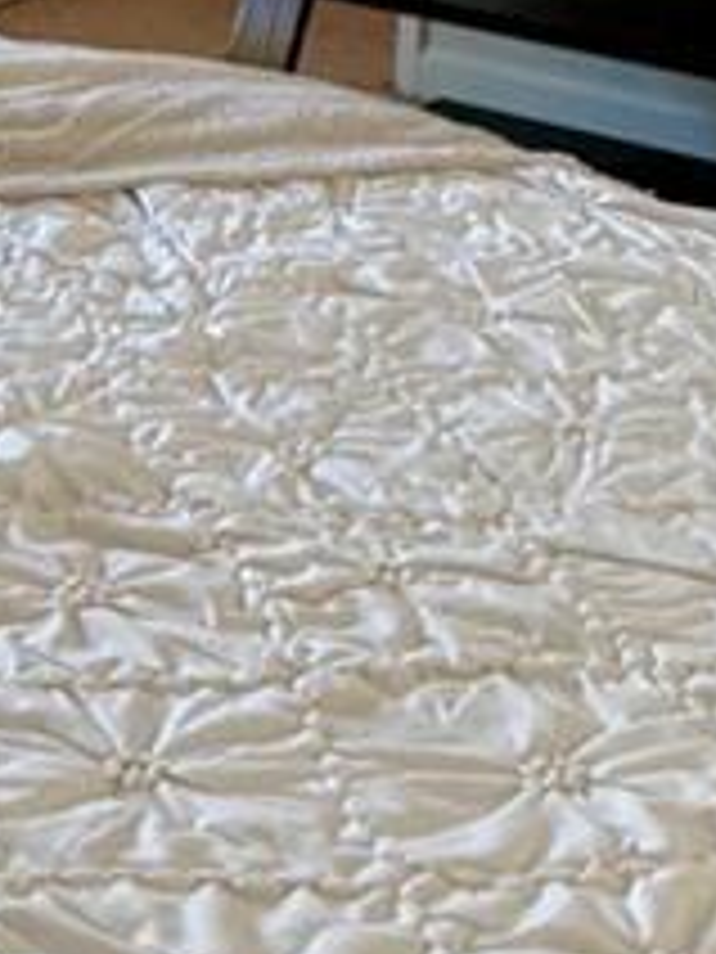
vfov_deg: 18.7
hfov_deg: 14.3
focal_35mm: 99
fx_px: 2730
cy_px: -216
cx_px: -232
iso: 200
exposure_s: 1/120
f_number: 2.2
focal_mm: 2.22
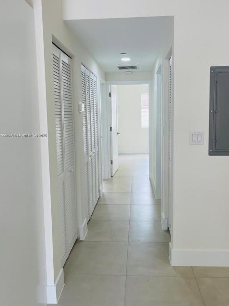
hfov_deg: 49.7
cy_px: 136
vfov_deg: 63.3
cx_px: 123
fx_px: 247
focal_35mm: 28
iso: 40
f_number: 1.6
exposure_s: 1/120
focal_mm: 5.1
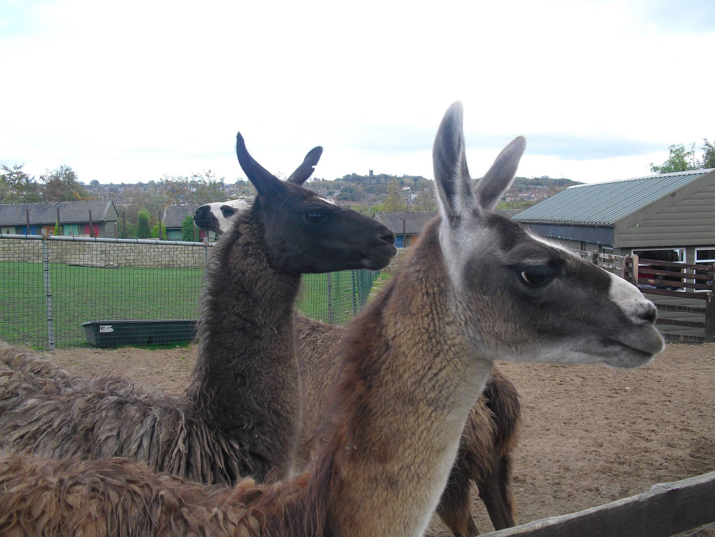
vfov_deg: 39.7
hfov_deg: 51.4
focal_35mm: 36
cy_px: 268
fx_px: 744
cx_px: 358
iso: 100
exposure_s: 1/200
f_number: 3.1
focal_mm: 6.3
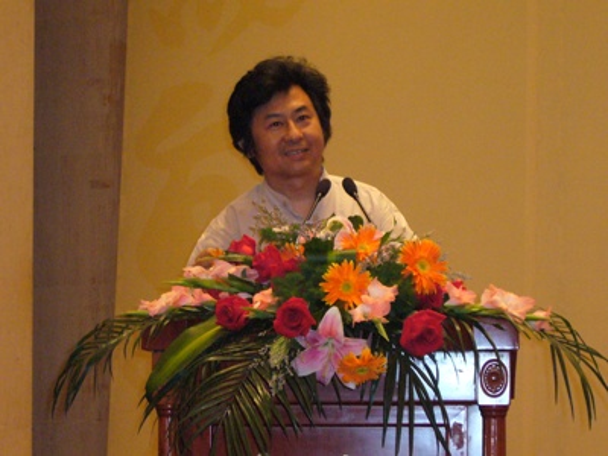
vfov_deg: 13.7
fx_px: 1897
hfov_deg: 18.2
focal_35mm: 108
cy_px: 228
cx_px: 304
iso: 400
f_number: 4.3
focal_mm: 13
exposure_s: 1/30
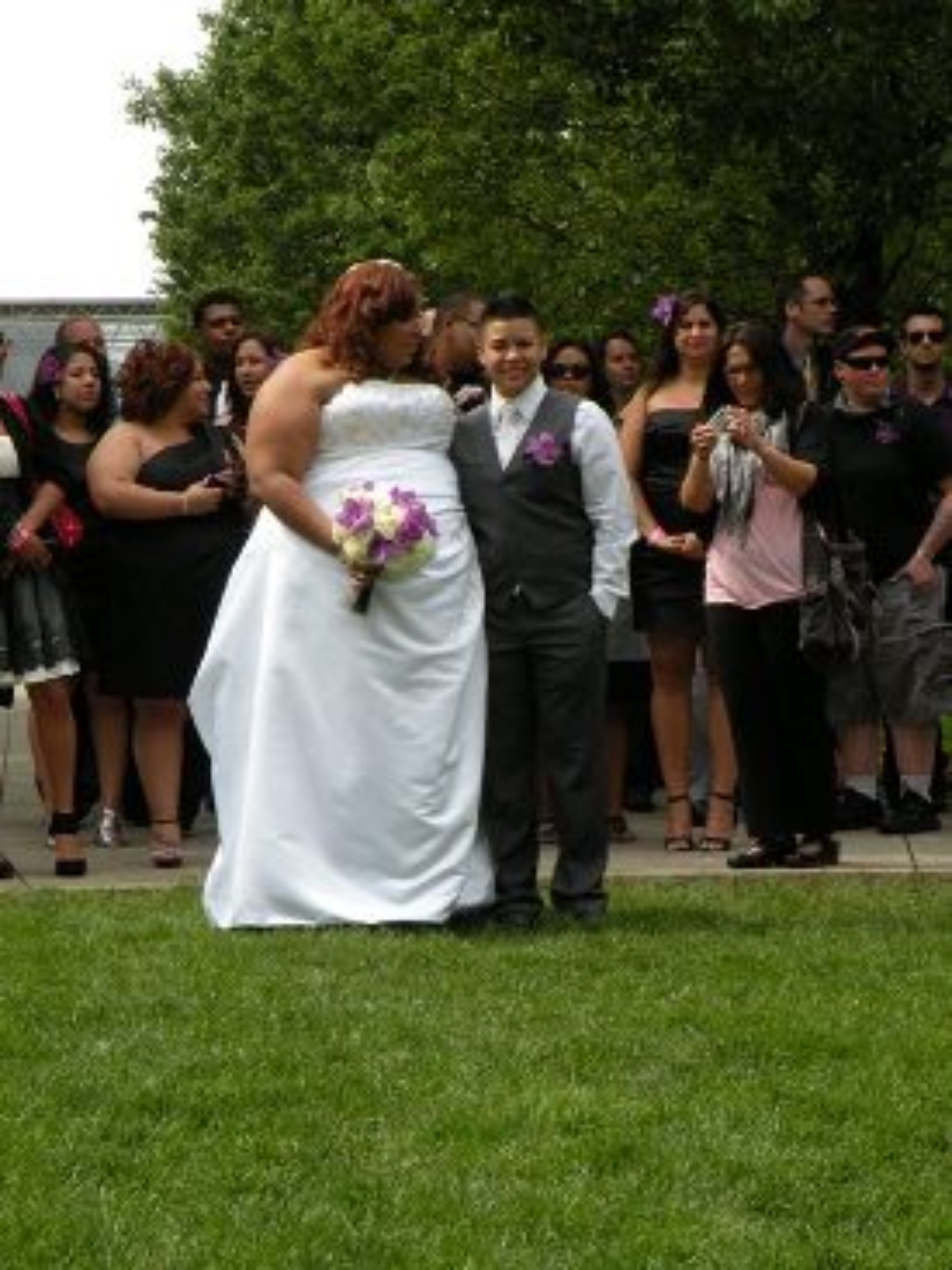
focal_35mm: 110
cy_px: 635
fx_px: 4036
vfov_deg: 17.9
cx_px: 476
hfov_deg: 13.5
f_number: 5.6
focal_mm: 19.4
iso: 64
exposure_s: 1/170
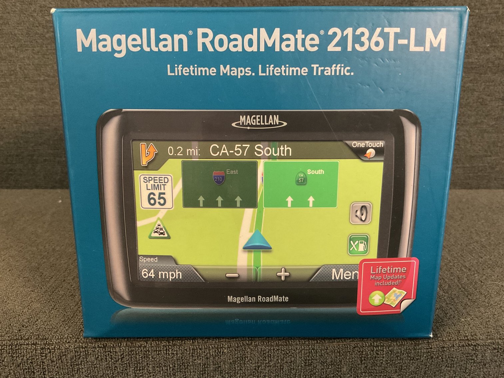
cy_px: 189
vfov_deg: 48.2
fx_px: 422
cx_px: 252
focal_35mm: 29
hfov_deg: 61.7
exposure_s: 1/40
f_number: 1.8
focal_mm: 3
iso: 250
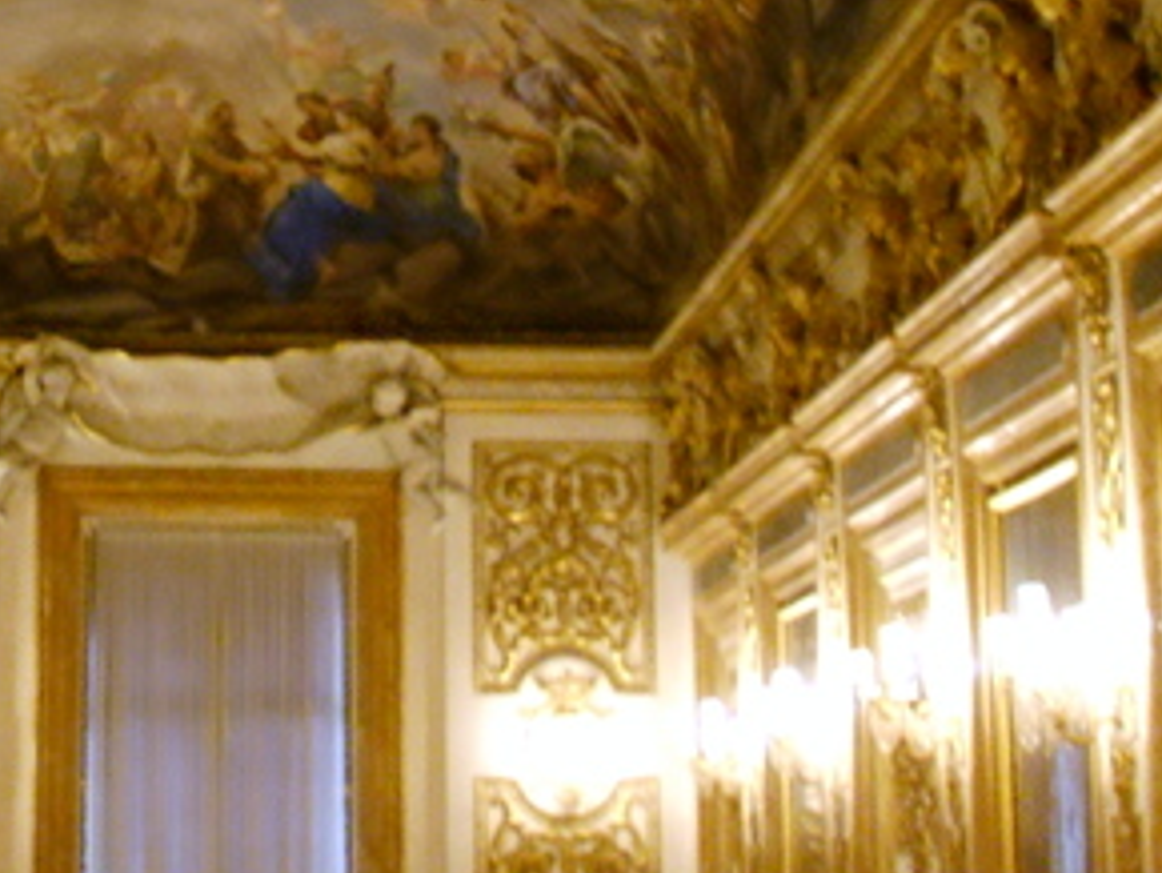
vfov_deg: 17.1
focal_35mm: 86
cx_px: 272
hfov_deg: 22.5
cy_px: 184
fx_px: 2889
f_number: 3.5
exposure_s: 1/4
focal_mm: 6.6
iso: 150
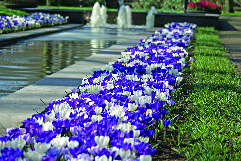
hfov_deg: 18.2
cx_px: 120
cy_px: 80
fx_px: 754
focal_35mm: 112
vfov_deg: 12.2
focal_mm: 75
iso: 100
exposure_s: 1/500
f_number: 4.5
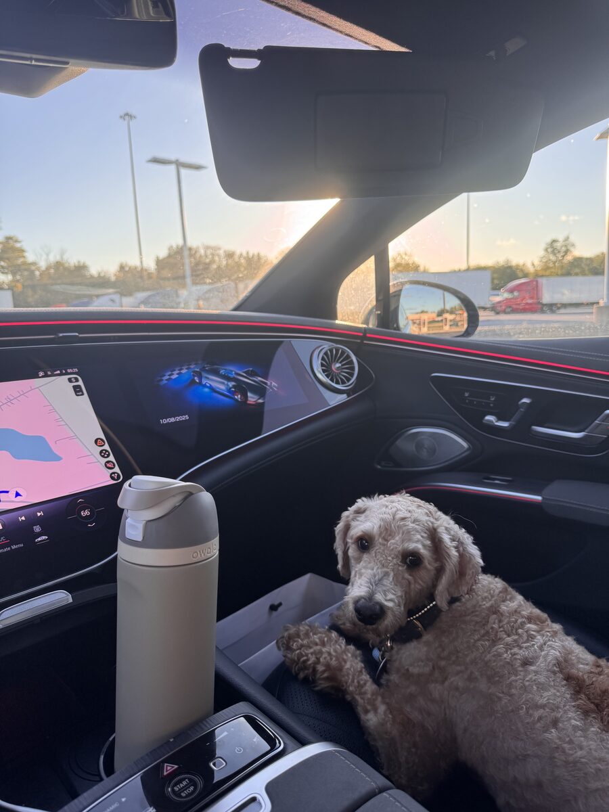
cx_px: 304
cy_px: 406
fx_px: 563
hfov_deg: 56.8
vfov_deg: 71.6
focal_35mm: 24
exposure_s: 1/445
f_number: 1.78
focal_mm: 6.76
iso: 80
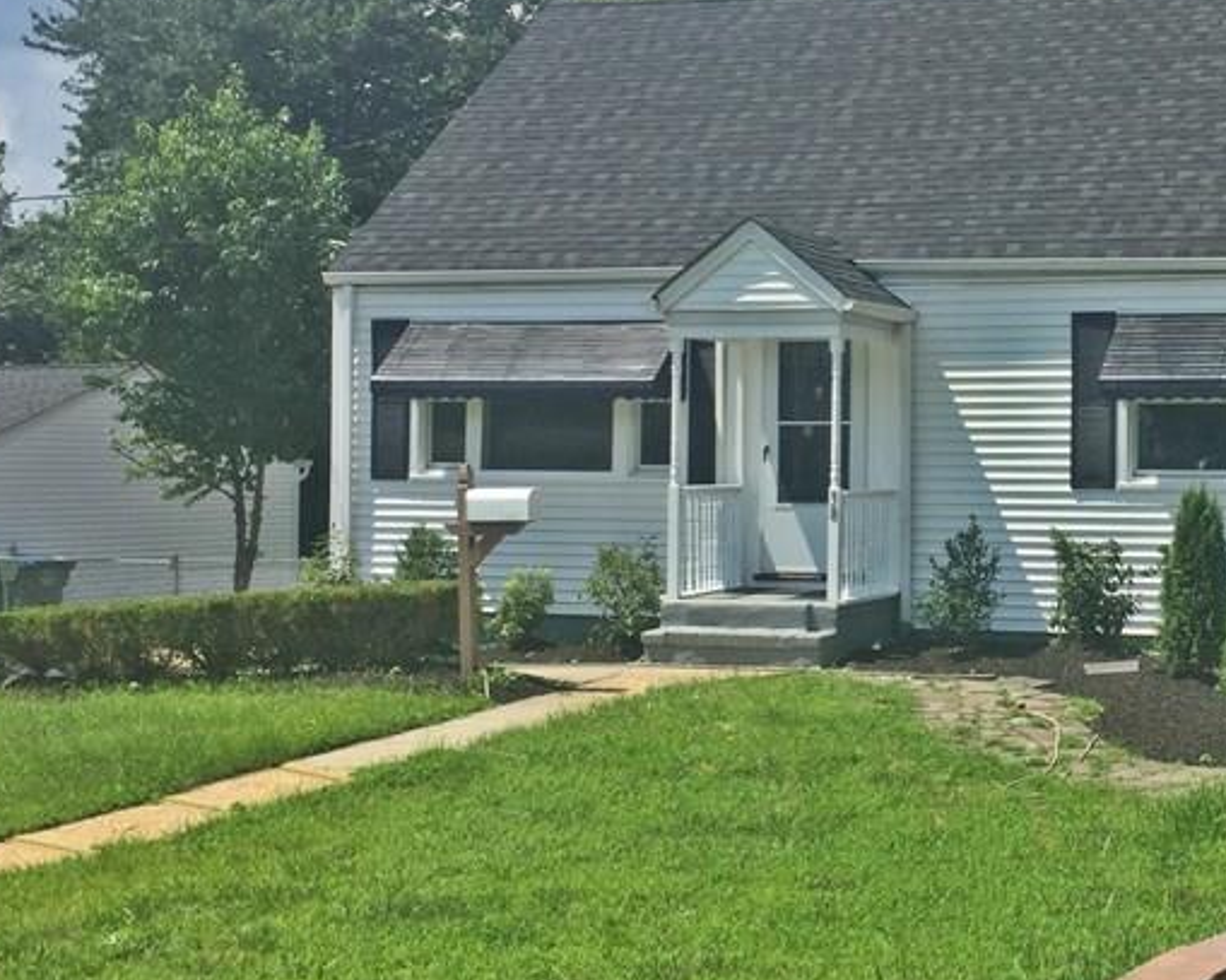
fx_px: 2068
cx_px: 1084
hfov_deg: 31.6
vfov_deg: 26.6
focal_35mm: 57
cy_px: 426
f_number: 2.2
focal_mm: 4.15
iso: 32
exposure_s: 1/2475
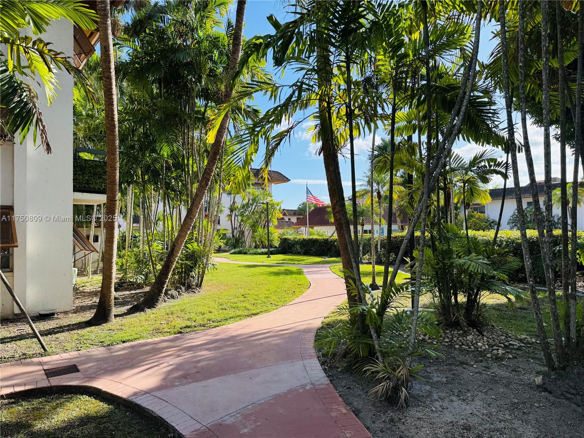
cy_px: 219
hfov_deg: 71.6
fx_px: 405
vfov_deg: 56.8
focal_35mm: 24
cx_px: 292
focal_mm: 6.76
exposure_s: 1/1923
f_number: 1.78
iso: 80
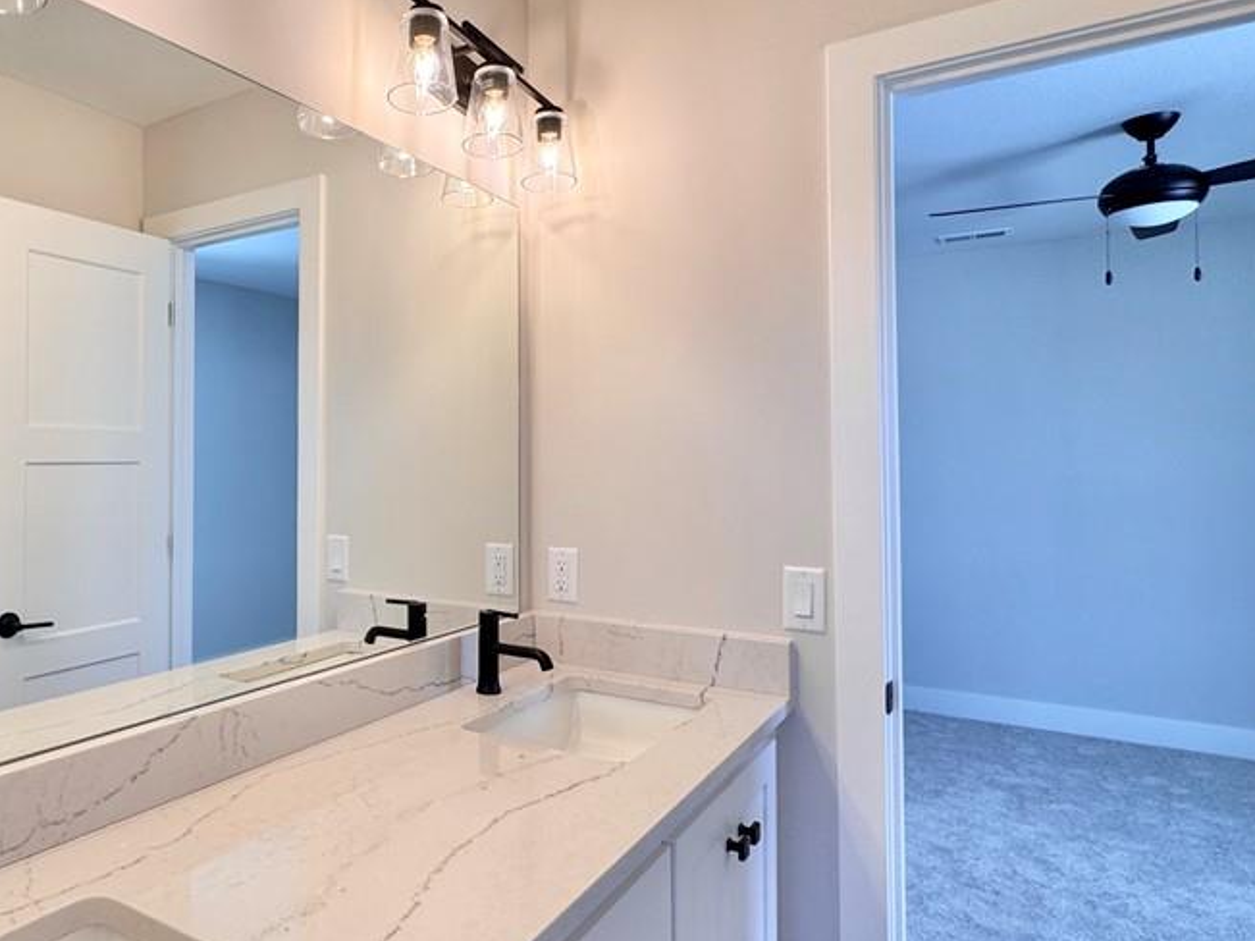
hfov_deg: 73.9
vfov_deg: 60.9
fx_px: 797
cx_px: 414
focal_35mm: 22
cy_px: 516
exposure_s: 1/120
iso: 50
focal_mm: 2.22
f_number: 2.2
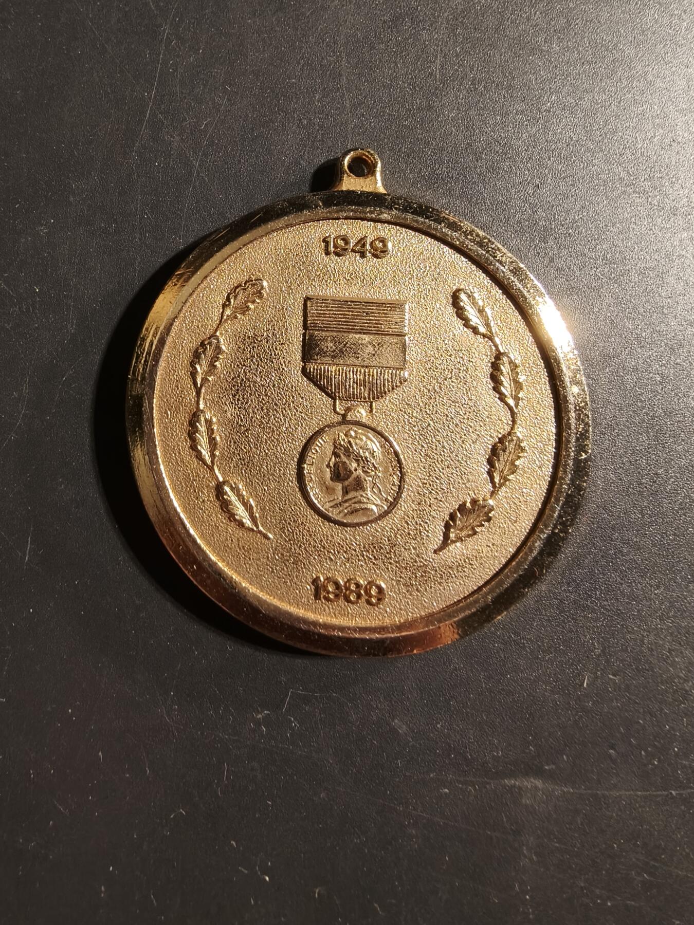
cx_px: 347
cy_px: 462
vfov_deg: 73.9
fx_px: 615
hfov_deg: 58.9
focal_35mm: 23
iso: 160
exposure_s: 1/100
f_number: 2
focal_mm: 2.32
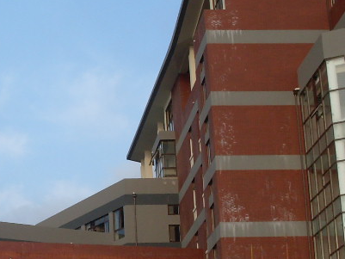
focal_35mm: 97
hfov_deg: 19.6
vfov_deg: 15.1
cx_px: 1
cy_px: 215
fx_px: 967
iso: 80
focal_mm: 6.3
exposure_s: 1/125
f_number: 8.4
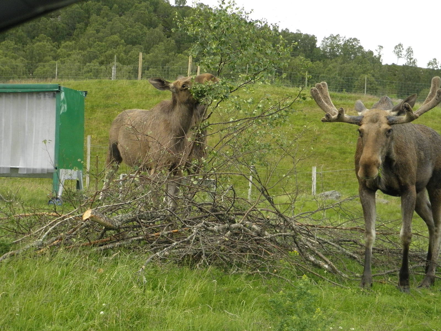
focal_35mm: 68
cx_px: 220
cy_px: 166
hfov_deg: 28.6
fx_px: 866
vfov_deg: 21.6
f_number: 4.3
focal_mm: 12.2
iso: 200
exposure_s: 1/250
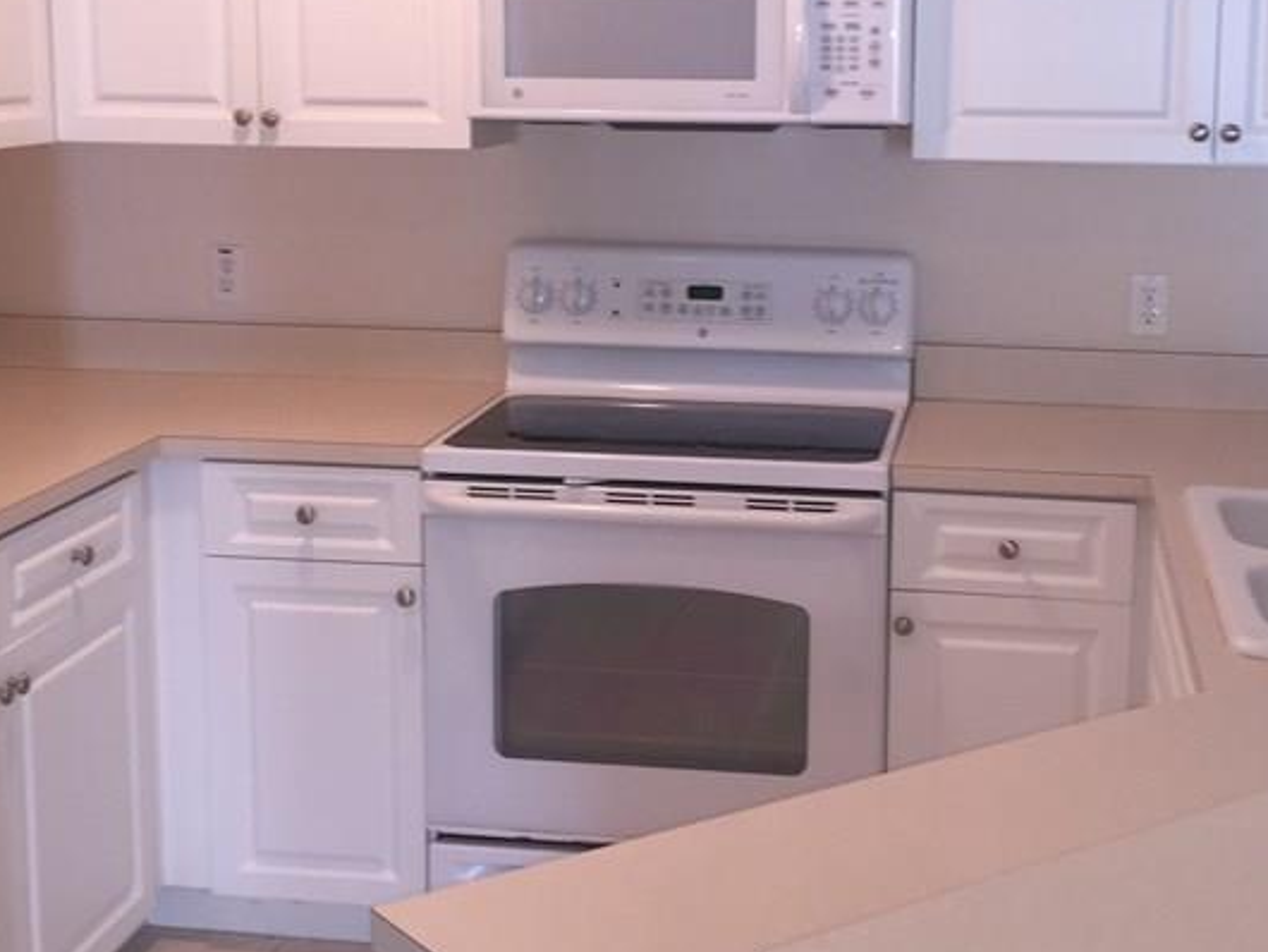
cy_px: 387
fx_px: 2052
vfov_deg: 26.1
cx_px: 715
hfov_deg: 34.3
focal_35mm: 56
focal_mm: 4.15
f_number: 2.2
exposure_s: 1/30
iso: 40
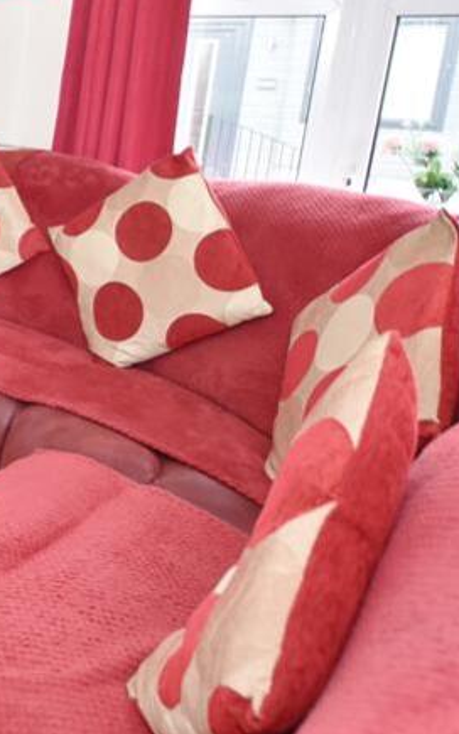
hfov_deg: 23.3
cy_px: 208
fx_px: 720
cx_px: -319
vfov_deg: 52.2
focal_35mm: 36
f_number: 3.5
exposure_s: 1/250
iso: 800
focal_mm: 10
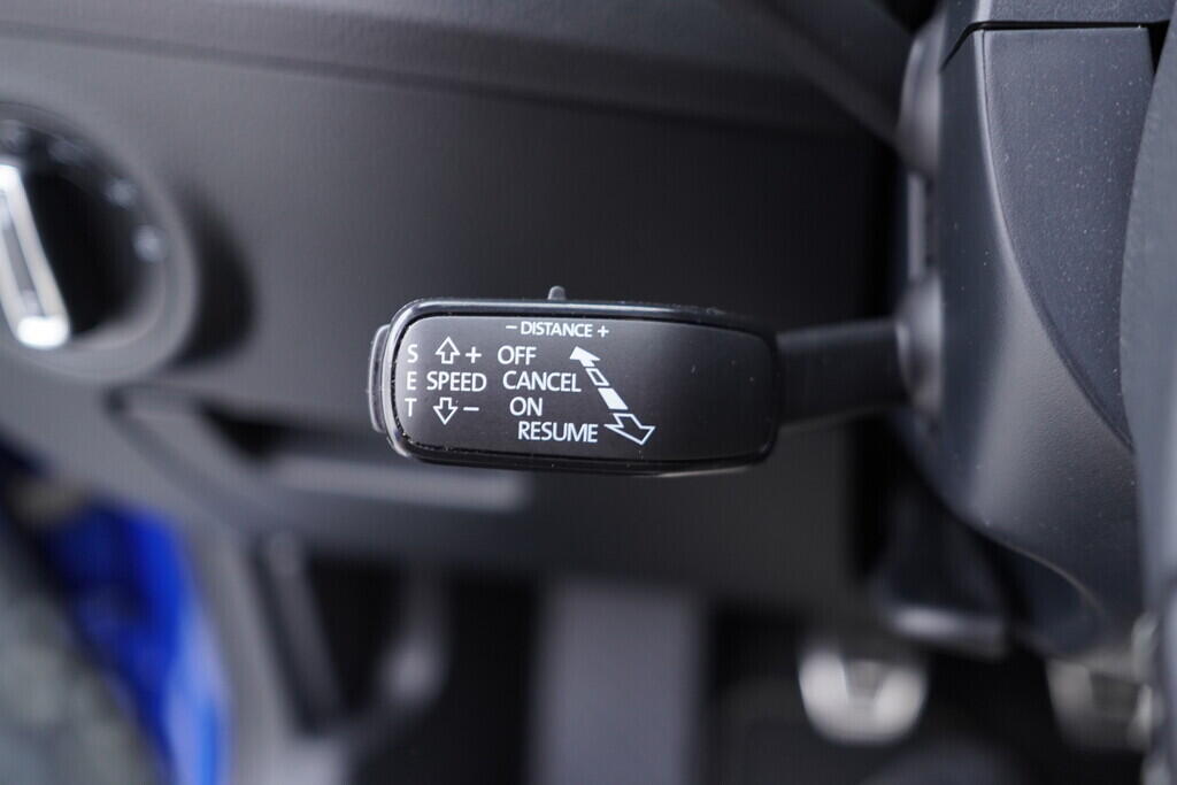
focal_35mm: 36
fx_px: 1177
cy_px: 392
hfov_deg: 53.1
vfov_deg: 36.9
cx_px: 588
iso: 500
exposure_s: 1/40
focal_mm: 24
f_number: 2.8
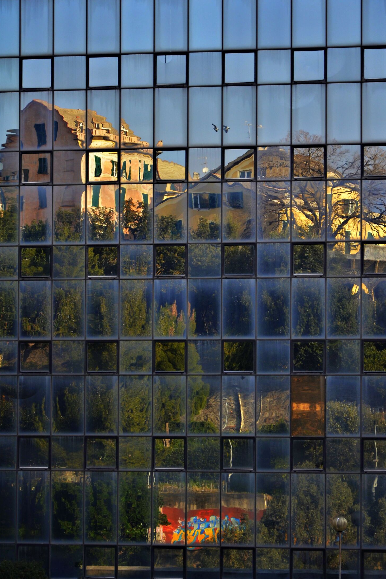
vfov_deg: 15.6
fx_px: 2106
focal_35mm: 131
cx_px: 190
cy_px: 302
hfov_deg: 10.5
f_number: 5.3
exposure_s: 1/500
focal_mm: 80
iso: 400
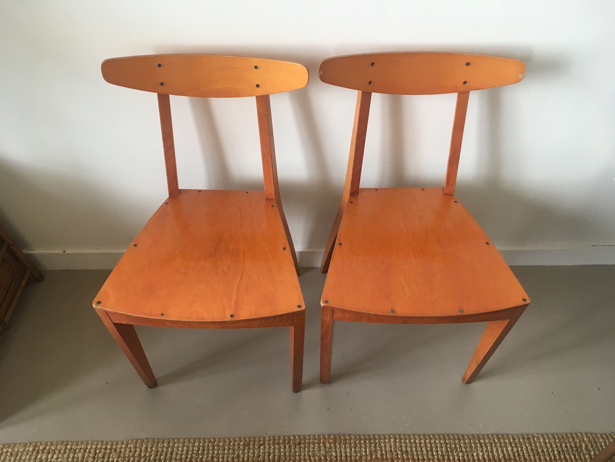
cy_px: 231
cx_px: 308
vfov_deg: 48.2
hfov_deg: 61.7
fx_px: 515
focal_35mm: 29
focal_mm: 4.15
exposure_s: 1/33
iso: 50
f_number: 2.2
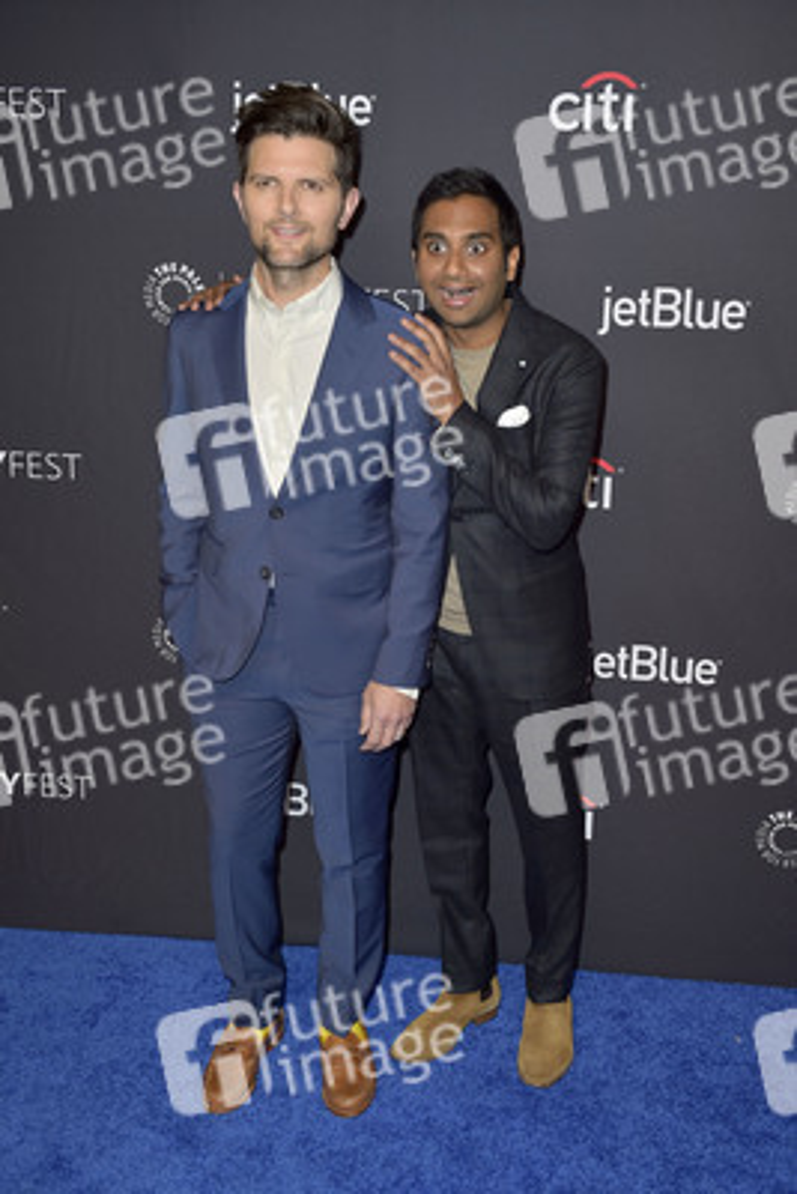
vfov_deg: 48.4
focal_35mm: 40
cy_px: 597
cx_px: 398
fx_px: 1327
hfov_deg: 33.4
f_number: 5.6
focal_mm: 40
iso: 250
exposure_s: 1/250
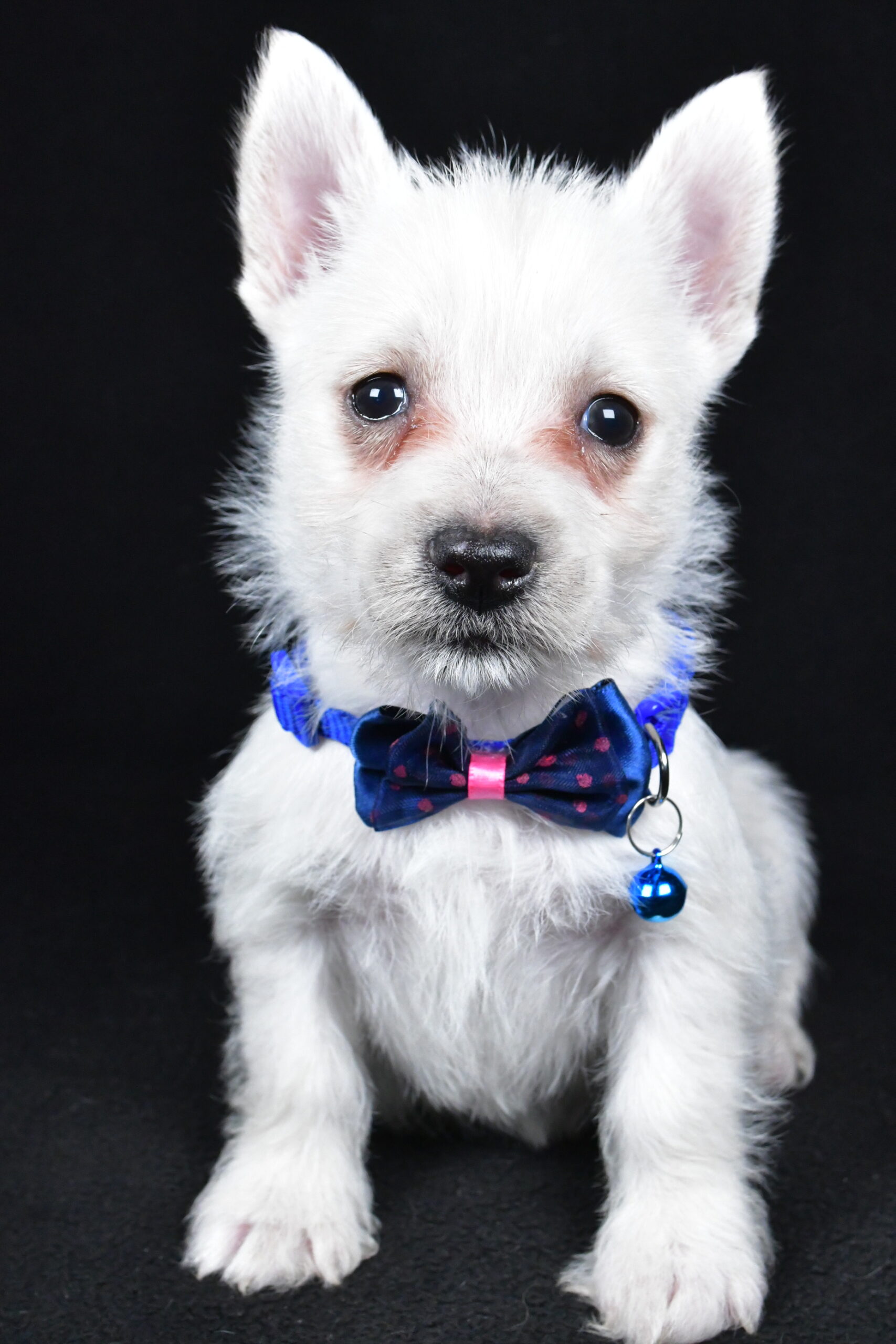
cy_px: 672
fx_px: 1568
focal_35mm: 42
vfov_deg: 46.4
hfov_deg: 31.9
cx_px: 448
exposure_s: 1/800
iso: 6400
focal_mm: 28
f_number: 9
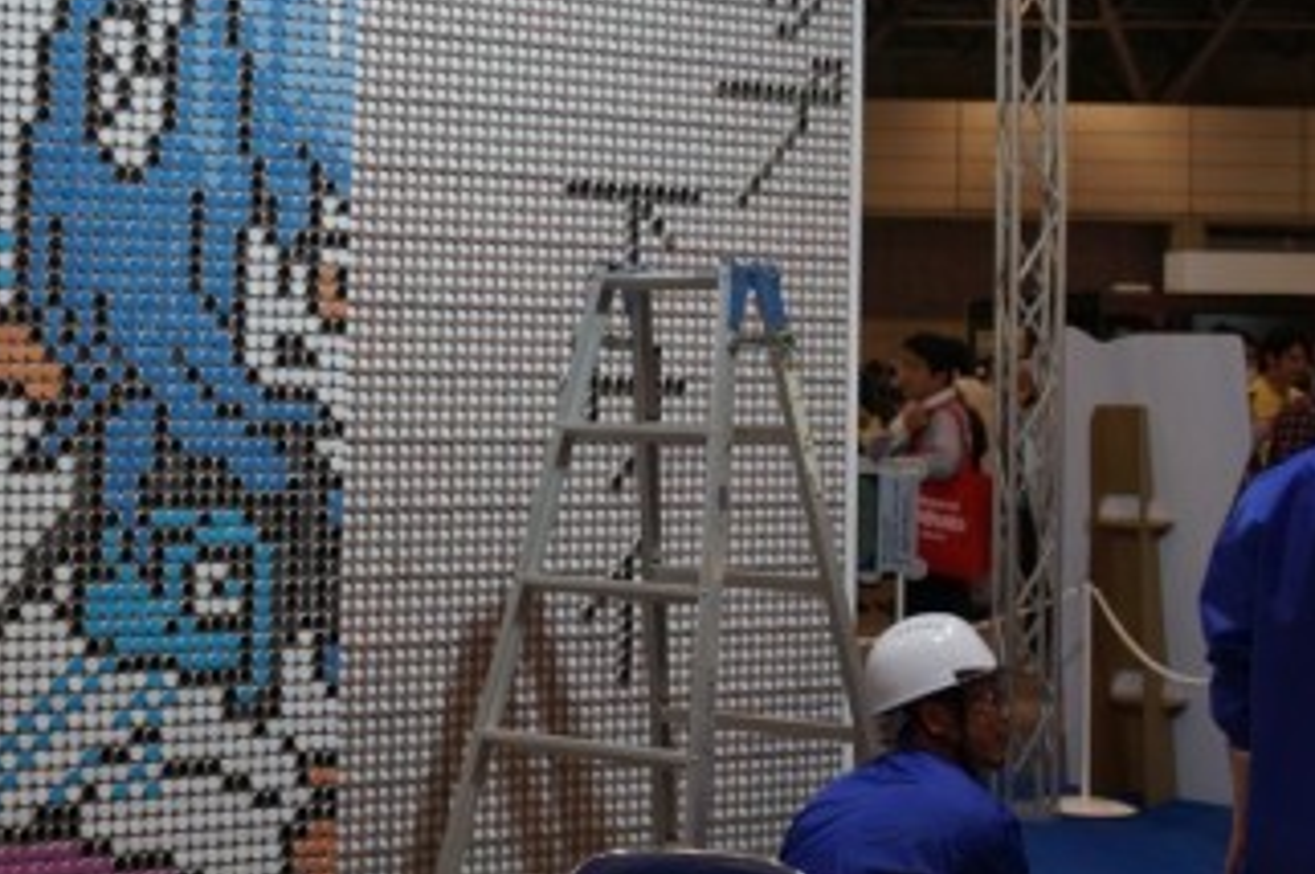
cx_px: 212
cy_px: 270
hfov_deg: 27.0
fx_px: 2664
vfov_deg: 18.6
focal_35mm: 73
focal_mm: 28
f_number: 4
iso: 320
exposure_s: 1/60
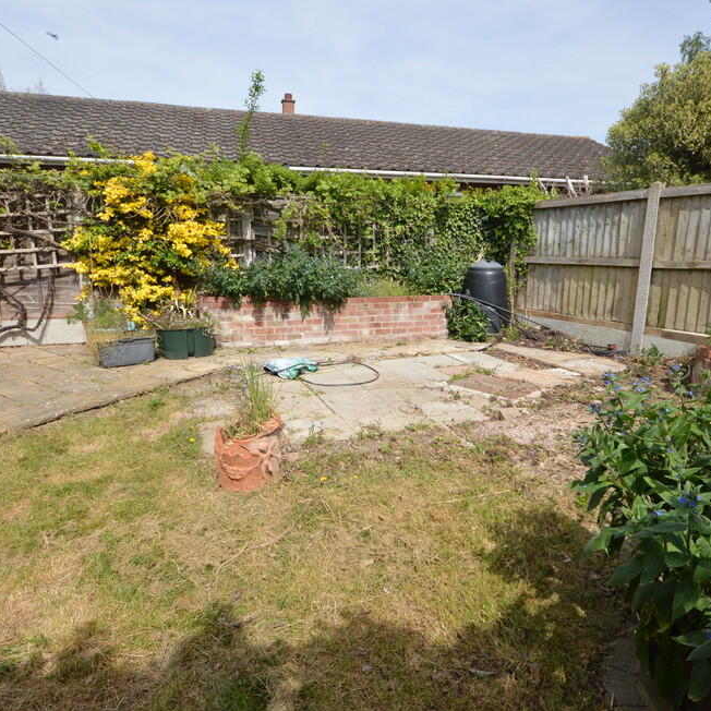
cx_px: 361
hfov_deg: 74.8
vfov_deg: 74.8
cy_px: 344
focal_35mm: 20
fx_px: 465
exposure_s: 1/200
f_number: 9
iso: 100
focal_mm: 10
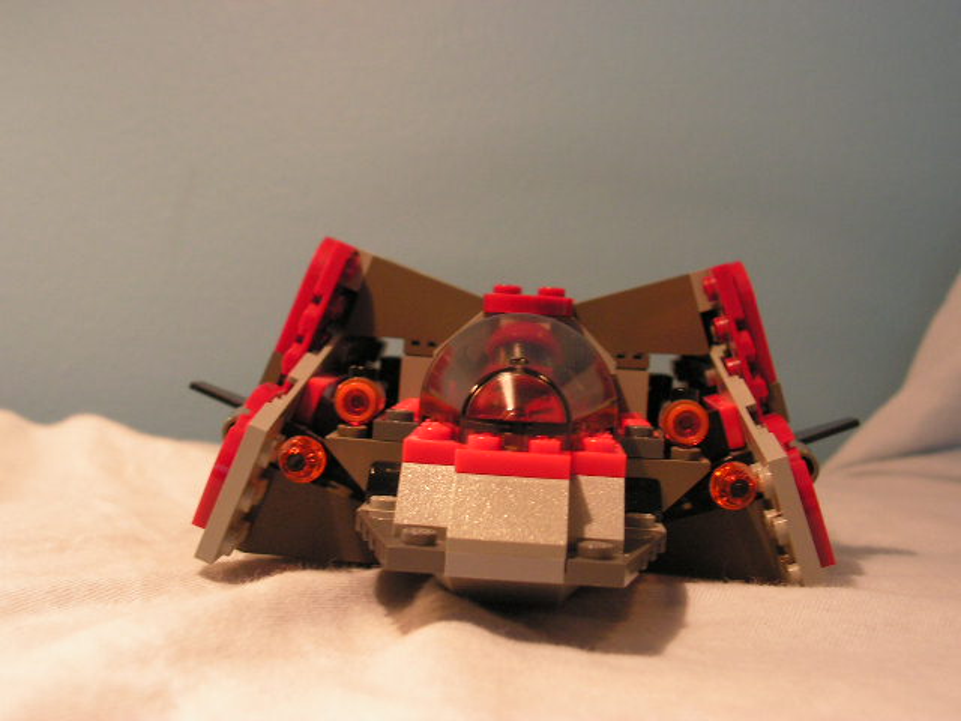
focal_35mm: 50
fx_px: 1388
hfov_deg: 38.2
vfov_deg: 29.1
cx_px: 480
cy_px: 360
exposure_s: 1/40
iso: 125
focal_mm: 8.4
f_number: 3.2
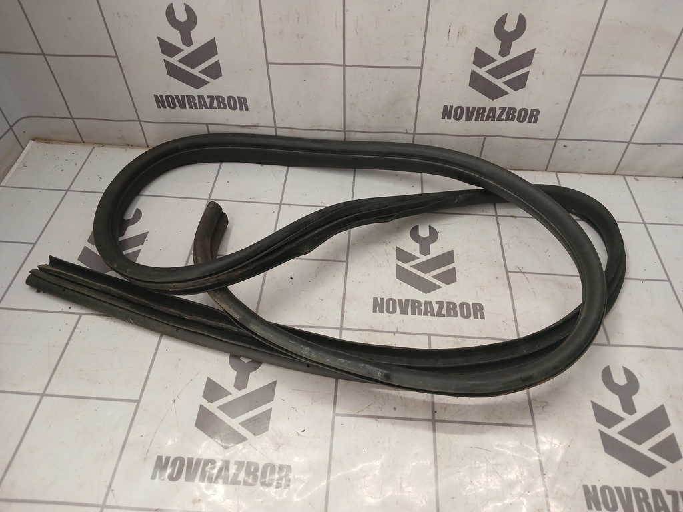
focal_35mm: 27
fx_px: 533
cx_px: 342
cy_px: 256
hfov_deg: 65.3
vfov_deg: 51.4
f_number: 1.8
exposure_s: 1/50
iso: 100
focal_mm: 4
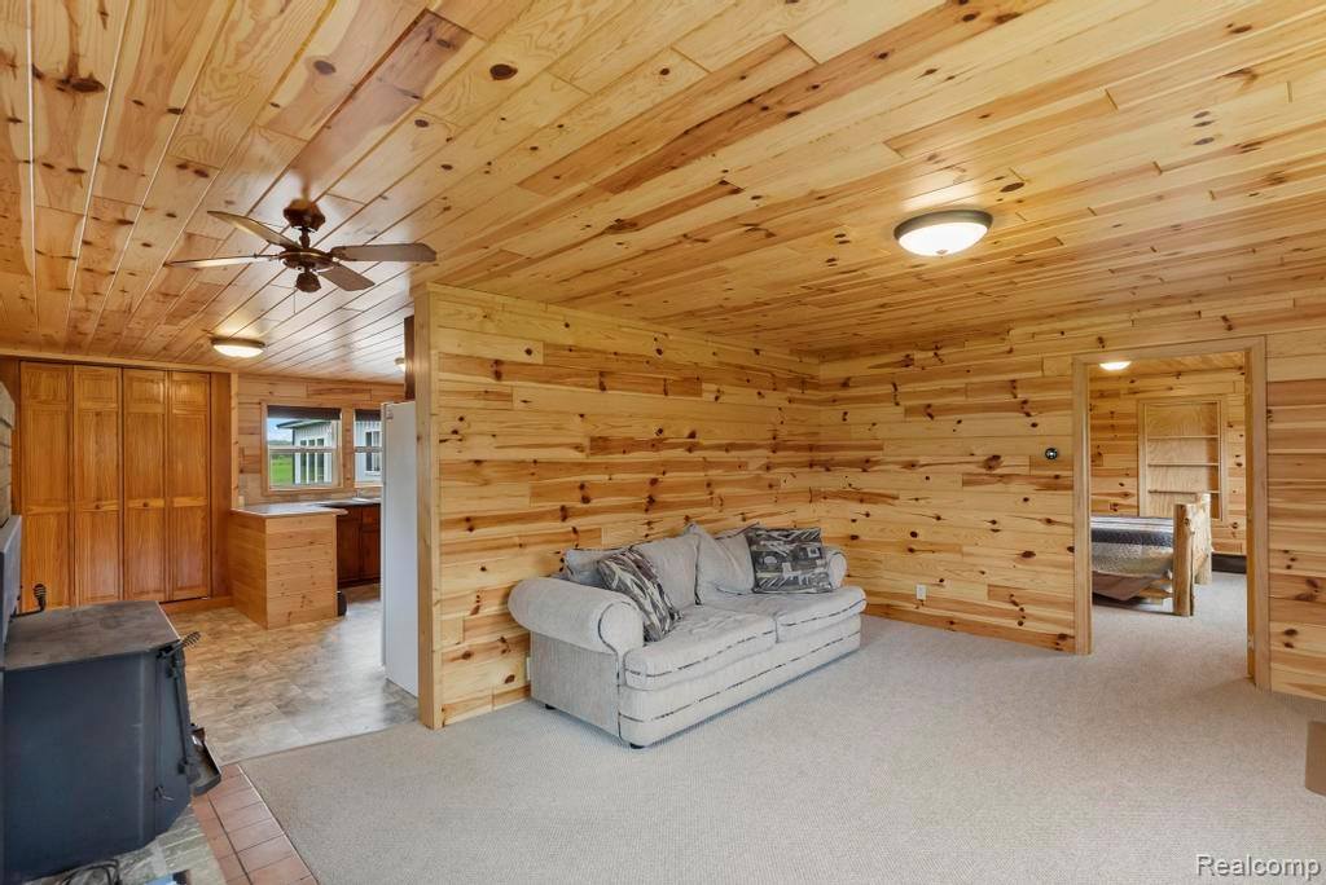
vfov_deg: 70.5
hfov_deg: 93.2
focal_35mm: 17
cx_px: 663
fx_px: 626
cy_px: 442
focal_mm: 17
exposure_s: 1/60
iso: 250
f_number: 6.3
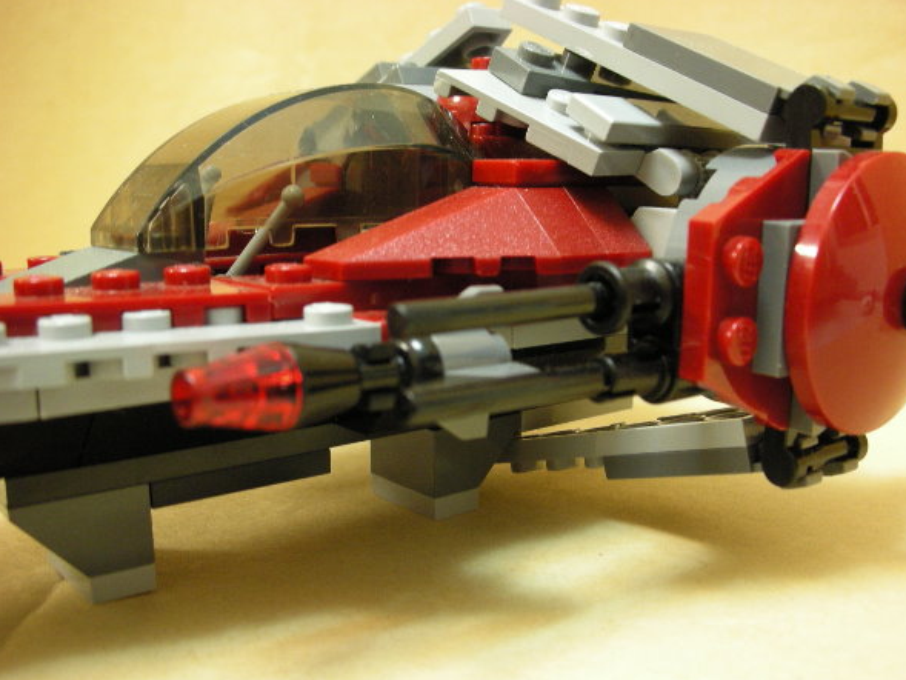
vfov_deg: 37.7
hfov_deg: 49.0
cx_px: 461
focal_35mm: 38
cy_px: 342
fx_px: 995
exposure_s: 1/3.4
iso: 200
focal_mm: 5.8
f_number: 3
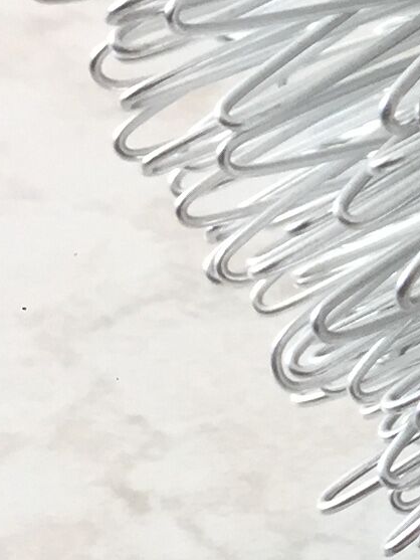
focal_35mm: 170
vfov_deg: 11.5
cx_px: 1013
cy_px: 30
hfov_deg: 8.1
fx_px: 2749
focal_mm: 4.15
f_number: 2.2
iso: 50
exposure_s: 1/100
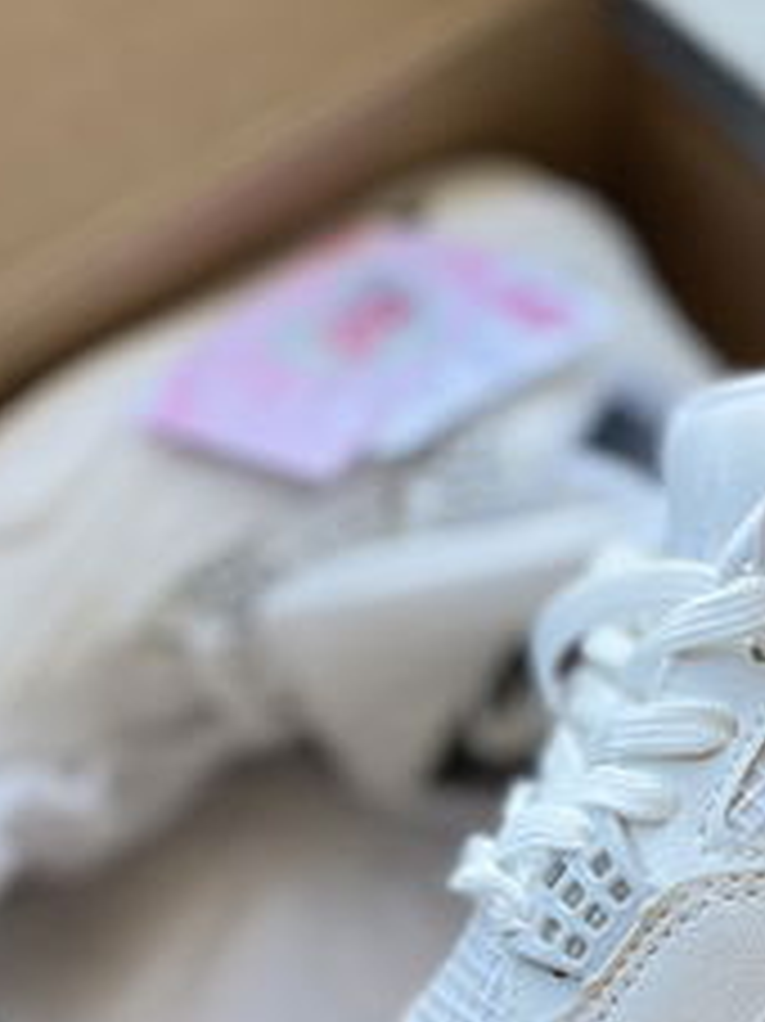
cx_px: 590
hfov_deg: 23.7
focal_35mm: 61
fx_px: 1799
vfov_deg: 31.5
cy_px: 678
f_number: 1.6
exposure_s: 1/121
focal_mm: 5.1
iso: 50
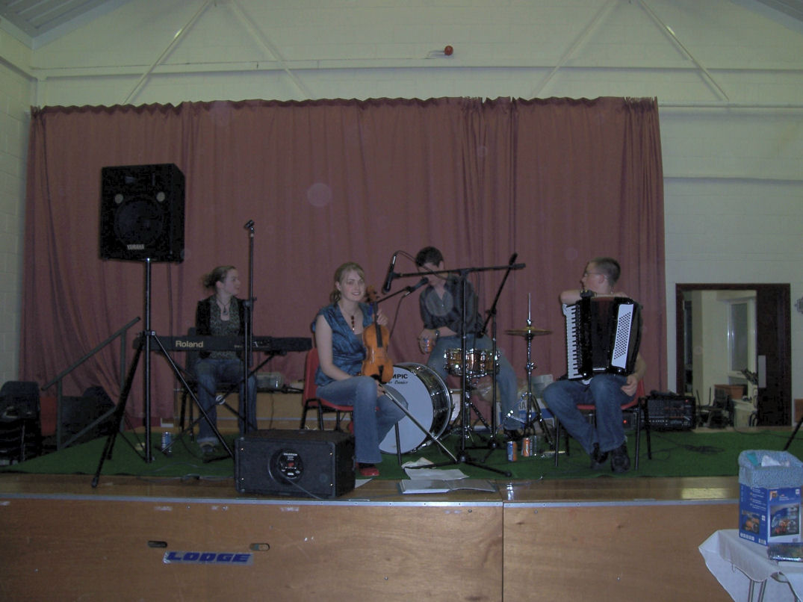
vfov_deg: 41.8
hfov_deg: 54.0
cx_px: 402
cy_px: 301
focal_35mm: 34
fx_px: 789
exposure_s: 1/60
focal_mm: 5.6
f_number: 2.7
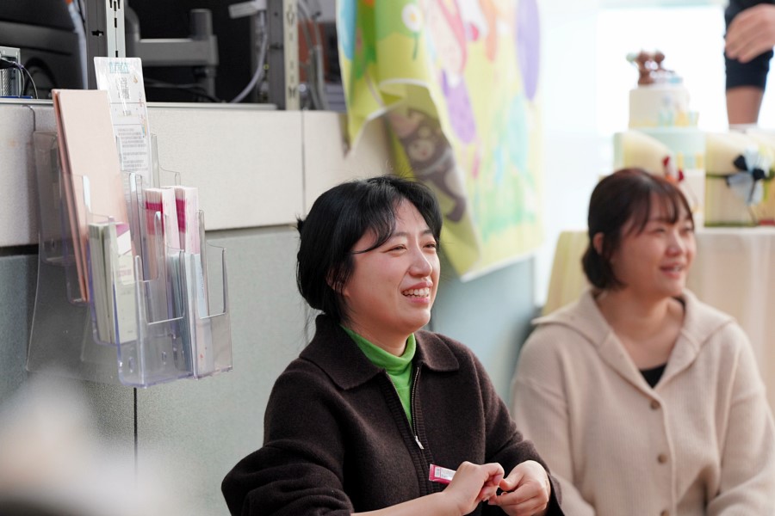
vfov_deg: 6.9
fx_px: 4305
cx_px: 388
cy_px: 258
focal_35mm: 200
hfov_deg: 10.3
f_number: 4
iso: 1600
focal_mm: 200
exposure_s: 1/250
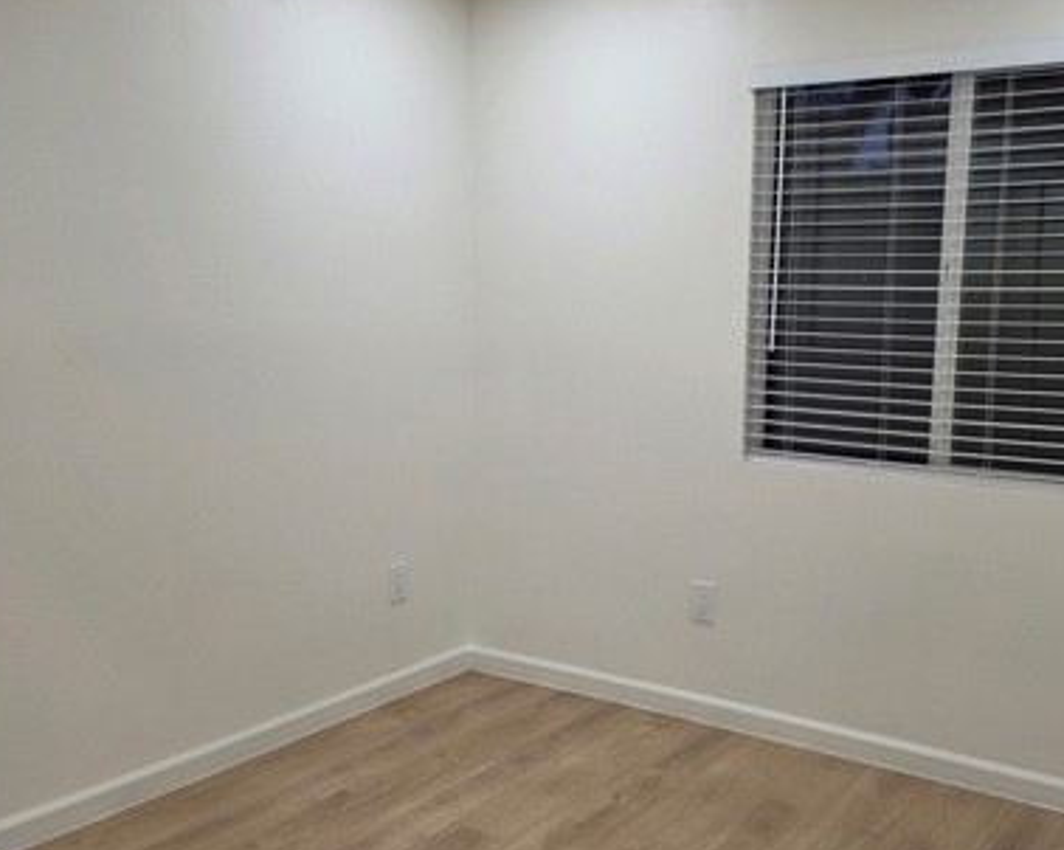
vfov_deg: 39.1
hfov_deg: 47.7
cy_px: 462
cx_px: 639
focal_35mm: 38
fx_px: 1196
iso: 125
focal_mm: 6.3
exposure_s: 1/120
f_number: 1.7
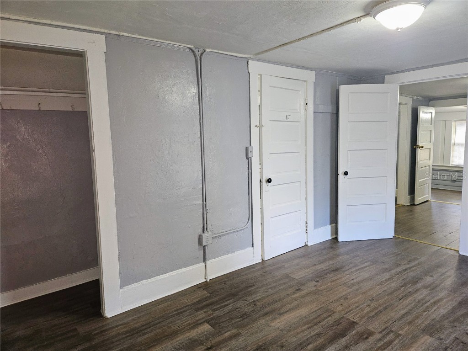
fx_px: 311
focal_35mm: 23
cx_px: 234
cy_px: 176
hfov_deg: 73.9
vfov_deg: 58.9
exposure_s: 1/40
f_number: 1.8
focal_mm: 5.4
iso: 100
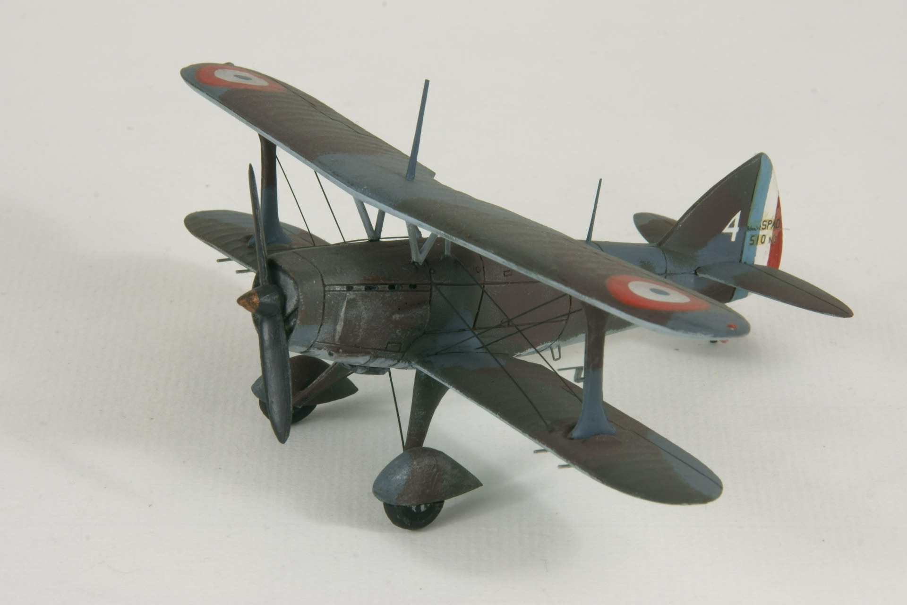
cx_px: 454
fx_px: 4535
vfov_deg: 7.6
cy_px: 302
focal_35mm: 180
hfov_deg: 11.4
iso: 80
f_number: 29
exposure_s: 2
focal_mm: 120
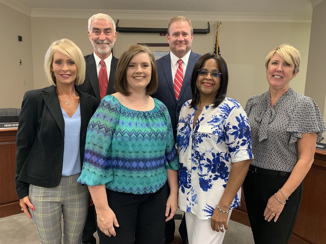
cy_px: 122
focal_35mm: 26
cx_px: 163
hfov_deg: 67.3
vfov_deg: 53.1
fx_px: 245
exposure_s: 1/60
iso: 125
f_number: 1.8
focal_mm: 4.25
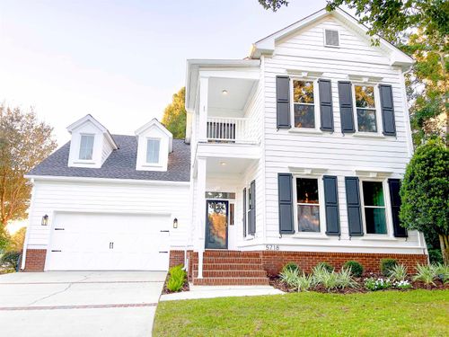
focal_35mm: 26
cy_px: 168
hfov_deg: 67.3
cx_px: 224
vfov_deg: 53.1
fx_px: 337
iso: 50
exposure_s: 1/352
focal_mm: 5.7
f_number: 1.5
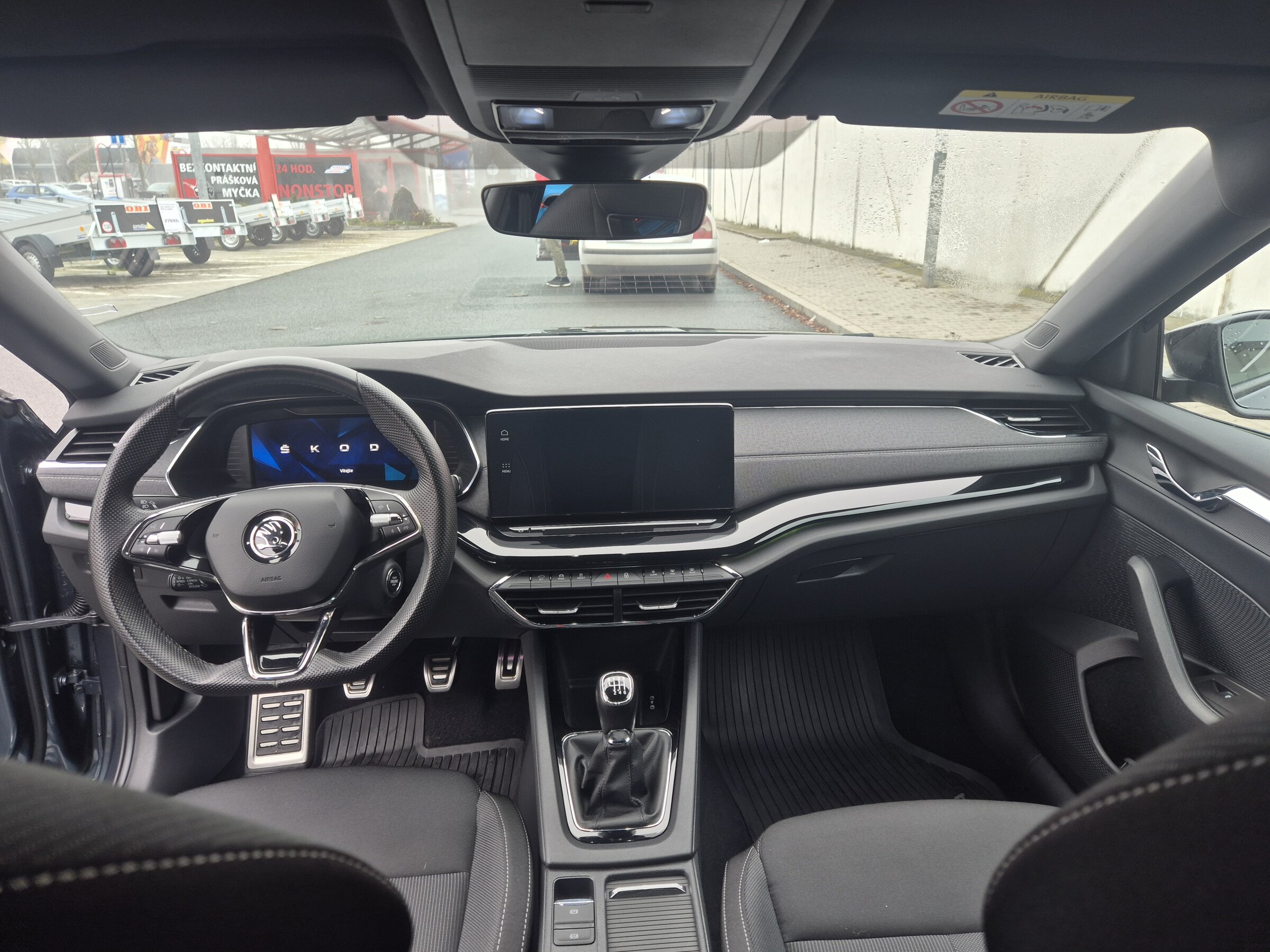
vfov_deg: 58.9
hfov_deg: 73.9
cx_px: 635
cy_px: 476
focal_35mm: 23
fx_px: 844
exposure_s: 1/65
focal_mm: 5.4
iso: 32
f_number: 1.8
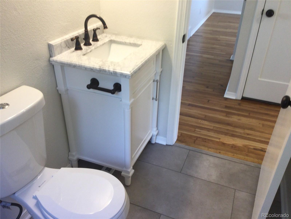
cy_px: 110
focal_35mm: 31
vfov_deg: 45.4
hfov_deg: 58.4
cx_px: 146
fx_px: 261
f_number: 2.4
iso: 40
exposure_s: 1/30
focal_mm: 3.3
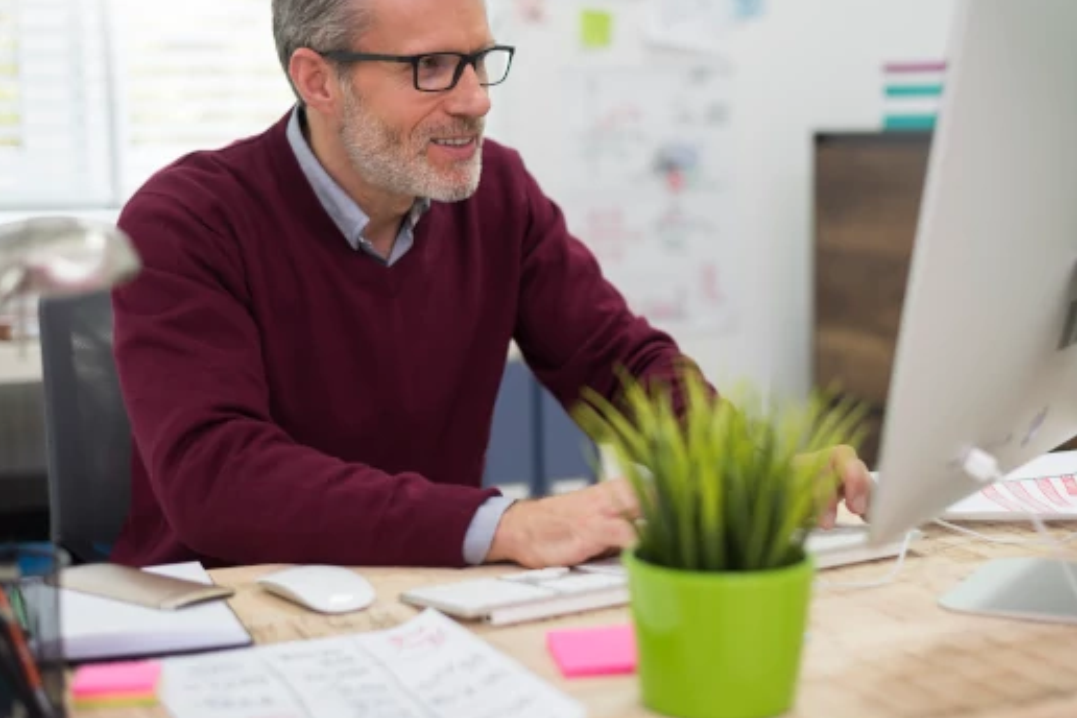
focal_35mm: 61
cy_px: 319
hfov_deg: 32.9
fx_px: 1825
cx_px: 584
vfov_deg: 22.3
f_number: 2
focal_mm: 50
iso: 160
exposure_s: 1/125
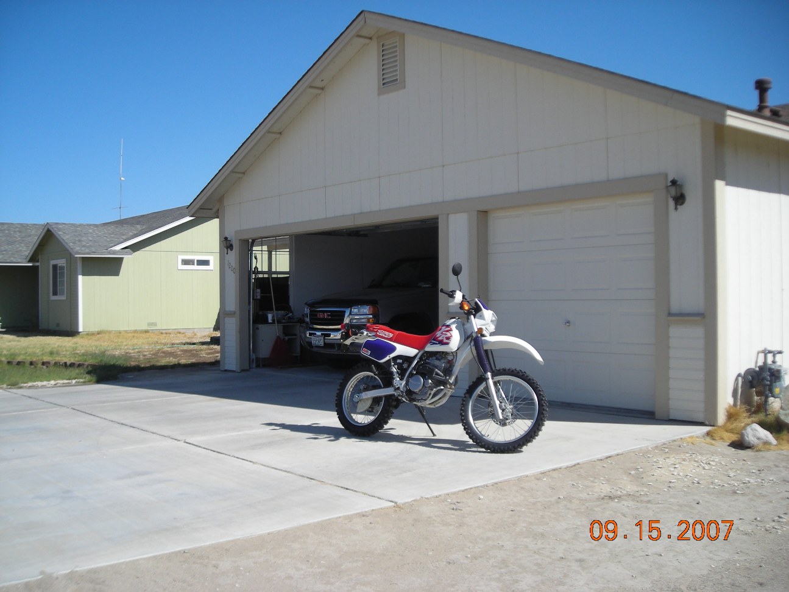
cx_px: 394
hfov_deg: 49.0
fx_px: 866
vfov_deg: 37.7
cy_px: 296
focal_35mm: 38
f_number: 6.4
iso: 50
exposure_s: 1/222
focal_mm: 6.3
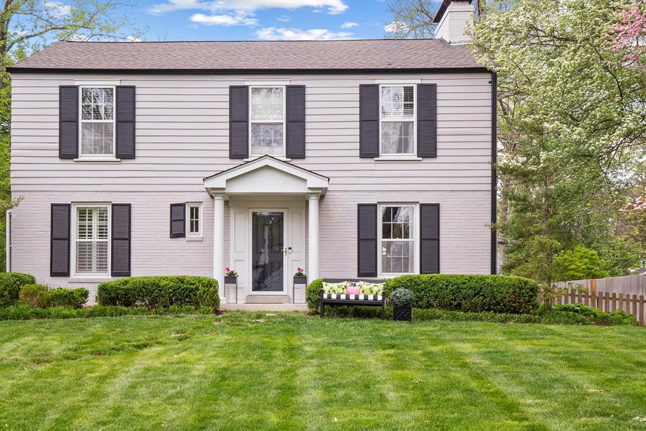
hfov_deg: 43.4
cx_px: 266
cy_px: 260
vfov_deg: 29.8
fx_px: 807
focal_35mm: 45
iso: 400
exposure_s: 1/80
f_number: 8
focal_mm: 18
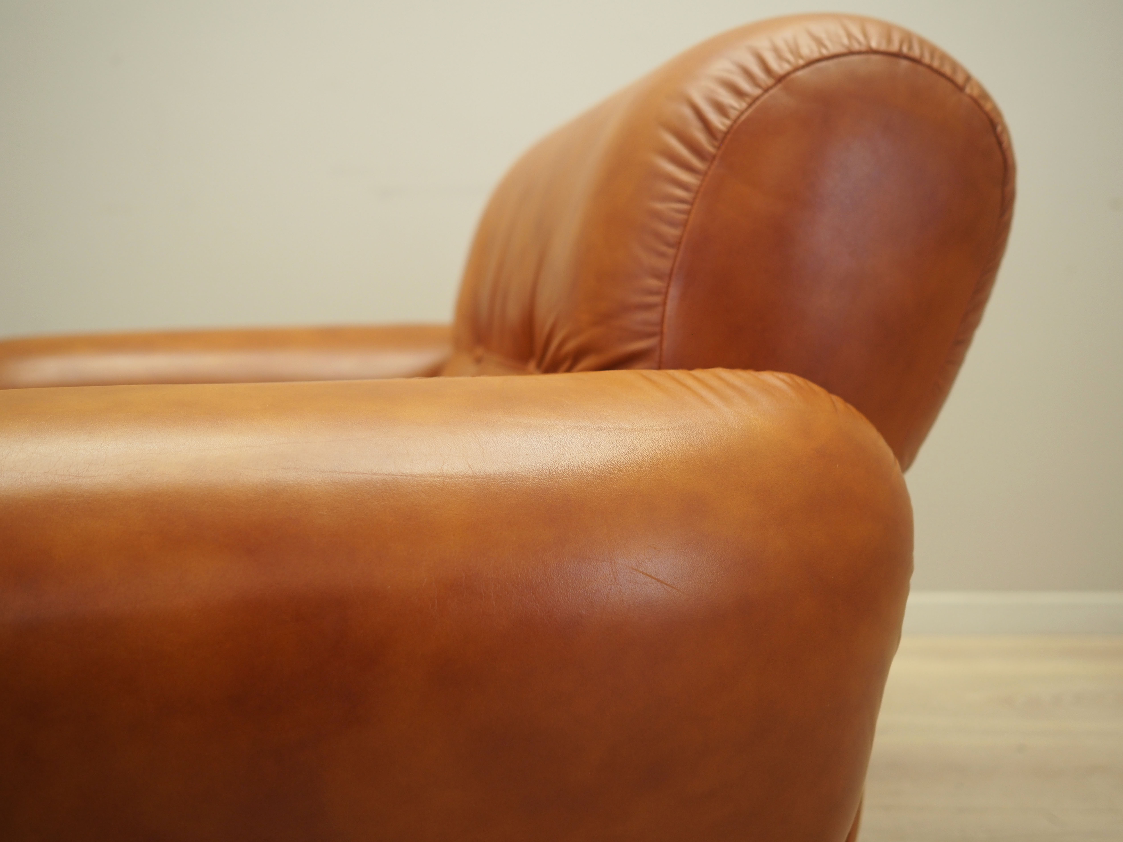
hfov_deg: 54.0
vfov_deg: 41.8
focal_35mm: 34
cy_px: 421
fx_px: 1103
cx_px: 562
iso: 320
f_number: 2
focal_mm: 17
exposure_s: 1/40
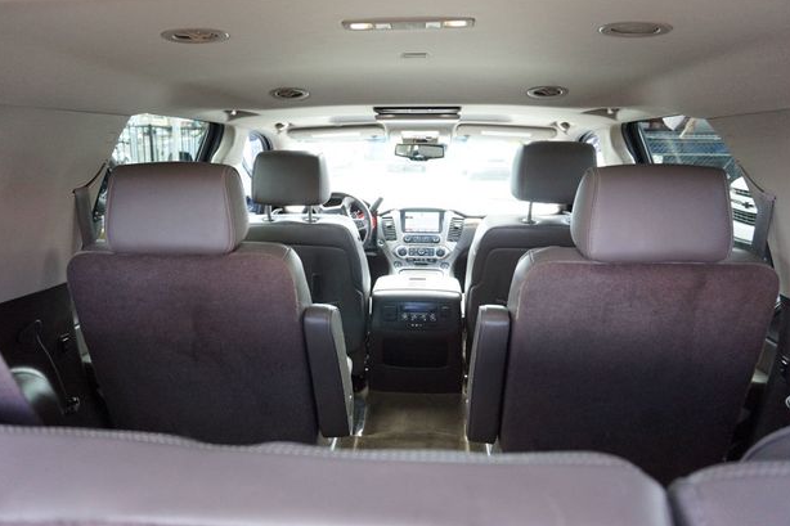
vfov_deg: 51.3
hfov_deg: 71.5
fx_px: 548
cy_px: 266
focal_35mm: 25
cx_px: 385
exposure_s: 1/160
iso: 1600
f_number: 3.5
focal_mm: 16
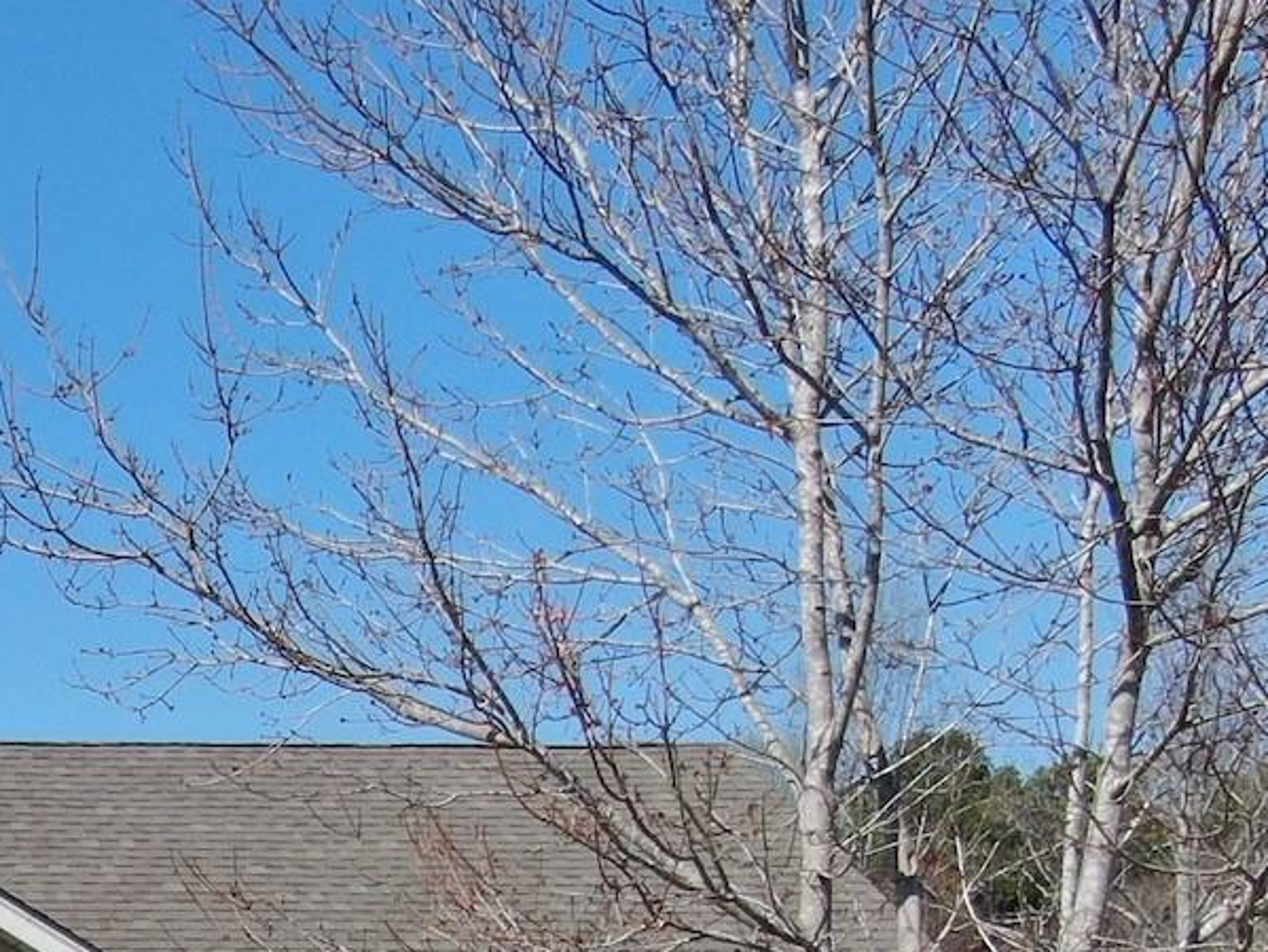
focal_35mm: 82
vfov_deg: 15.8
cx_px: -493
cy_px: 1621
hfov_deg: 21.1
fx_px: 3006
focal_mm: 4.39
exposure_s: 1/1250
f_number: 2.8
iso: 100
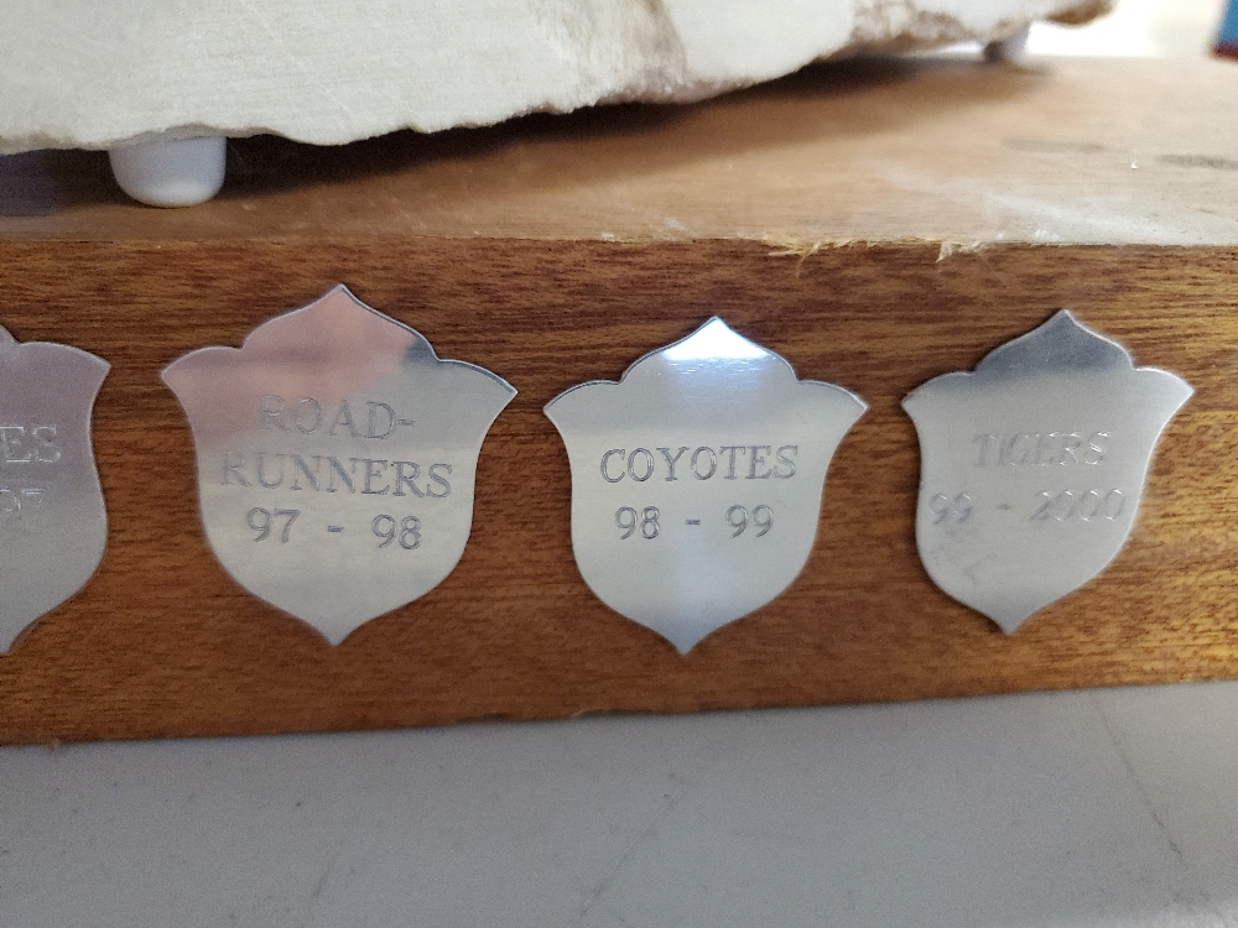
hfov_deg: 67.3
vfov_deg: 53.1
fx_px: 930
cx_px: 619
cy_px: 464
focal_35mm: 26
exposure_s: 1/40
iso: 640
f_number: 1.5
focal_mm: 4.3
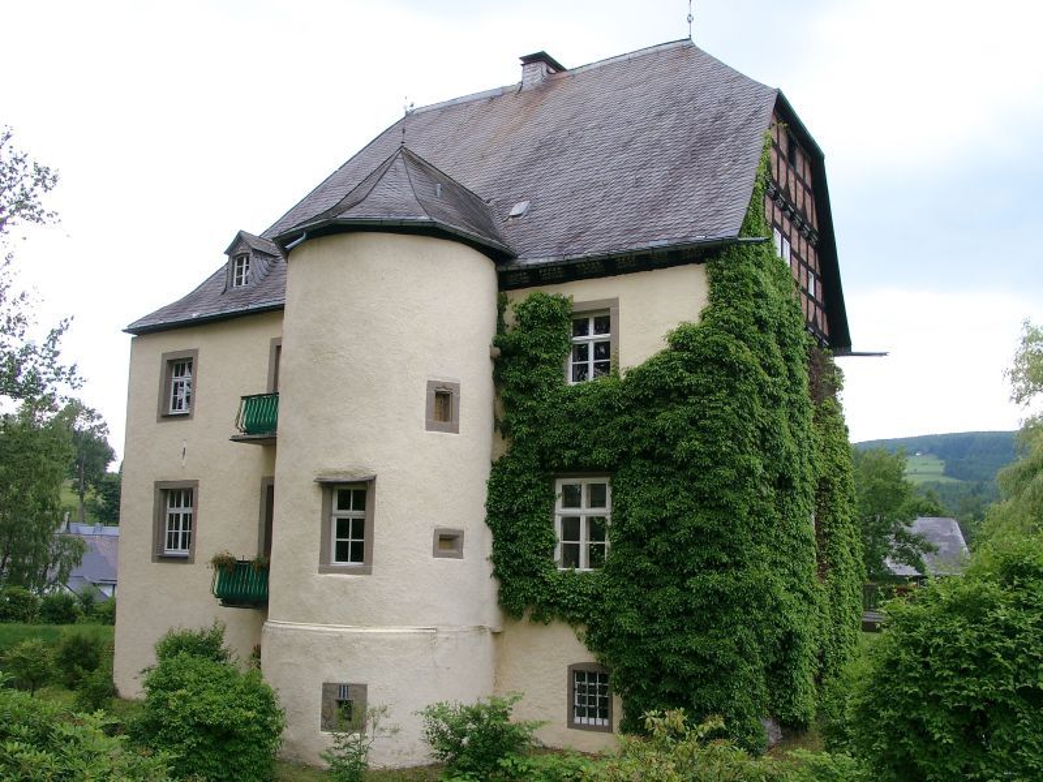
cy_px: 391
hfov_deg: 54.0
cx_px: 522
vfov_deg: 41.8
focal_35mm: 34
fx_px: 1024
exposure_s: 1/195
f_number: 4
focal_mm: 7.13
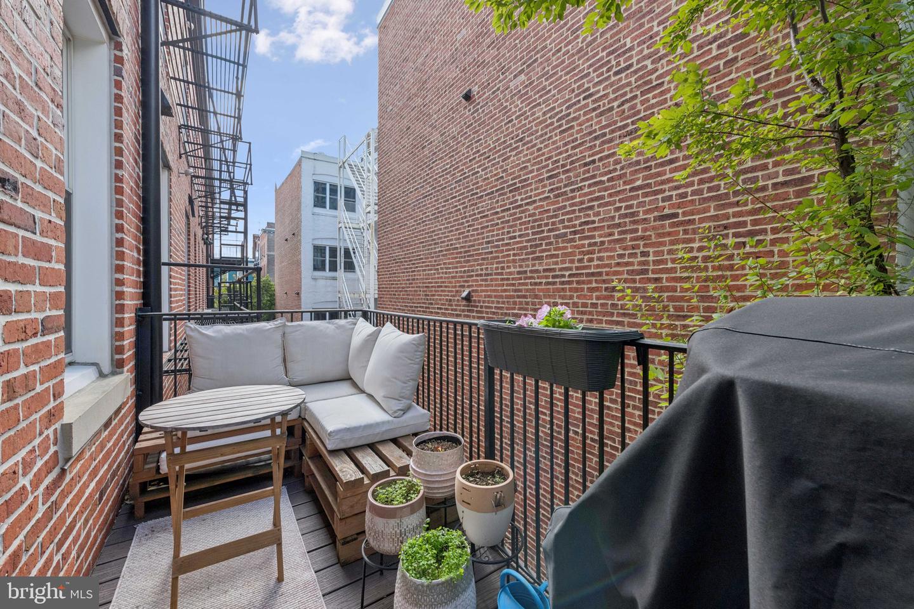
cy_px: 304
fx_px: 355
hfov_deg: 104.3
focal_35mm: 14
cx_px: 457
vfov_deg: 81.2
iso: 320
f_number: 10
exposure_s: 1/160
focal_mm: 14
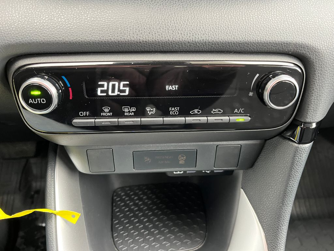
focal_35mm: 26
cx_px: 167
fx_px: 251
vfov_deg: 53.1
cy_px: 126
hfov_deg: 67.3
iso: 500
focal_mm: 5.1
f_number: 1.6
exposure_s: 1/60
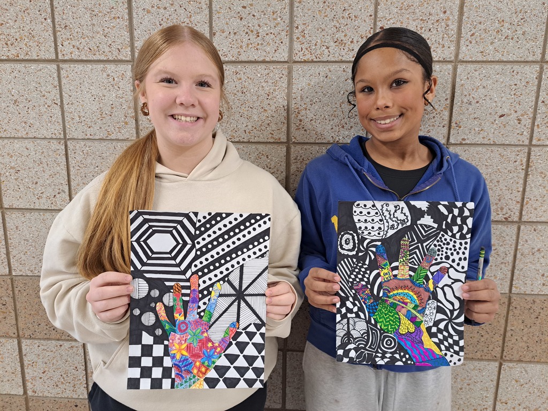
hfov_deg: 71.6
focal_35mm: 24
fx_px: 380
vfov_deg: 56.8
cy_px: 206
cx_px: 274
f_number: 1.8
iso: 200
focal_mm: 5.23
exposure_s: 1/60
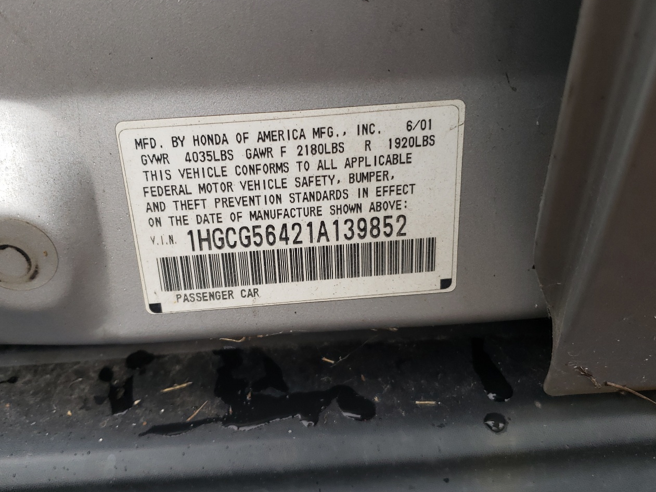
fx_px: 625
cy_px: 255
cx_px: 316
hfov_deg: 55.4
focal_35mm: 33
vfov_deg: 42.9
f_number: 1.5
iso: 58
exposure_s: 1/120
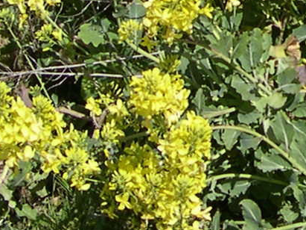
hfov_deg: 9.0
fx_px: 1856
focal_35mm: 210
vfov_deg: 6.9
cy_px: -134
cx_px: 538
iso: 100
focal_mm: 8
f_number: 7.6
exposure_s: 1/220
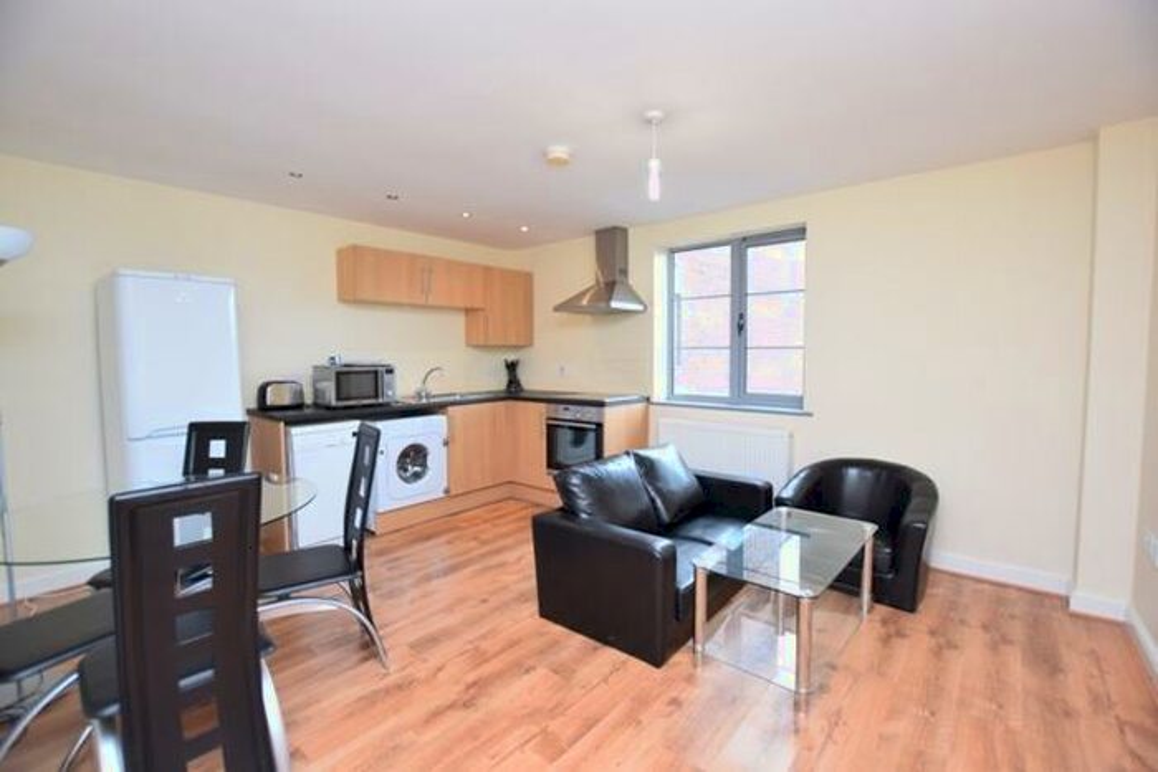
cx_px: 579
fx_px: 483
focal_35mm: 15
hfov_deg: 100.4
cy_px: 386
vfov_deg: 77.4
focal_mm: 10
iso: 400
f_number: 4.5
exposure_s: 1/80
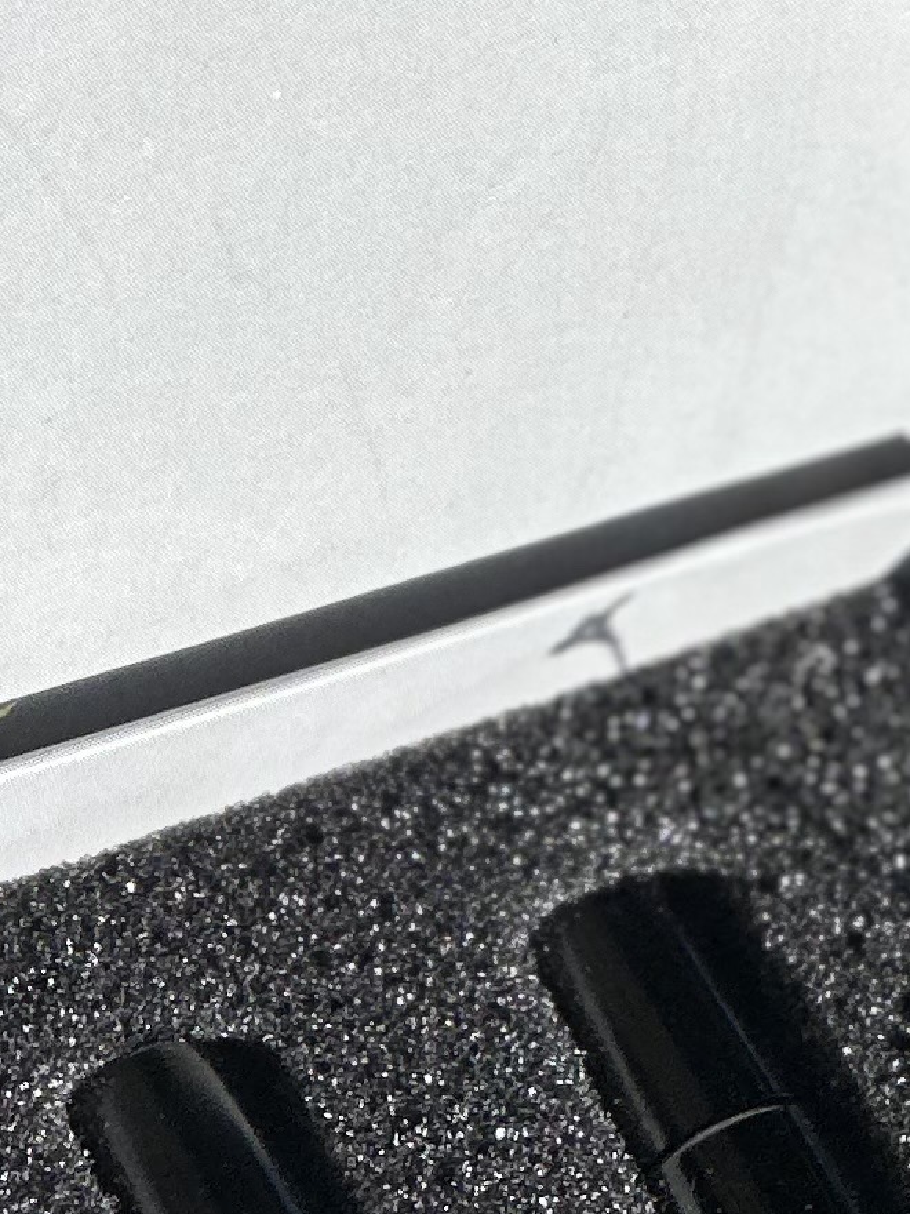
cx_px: 0
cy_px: 804
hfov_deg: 4.2
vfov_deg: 5.6
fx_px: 12373
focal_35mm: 353
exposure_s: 1/513
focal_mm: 9
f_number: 2.8
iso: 32
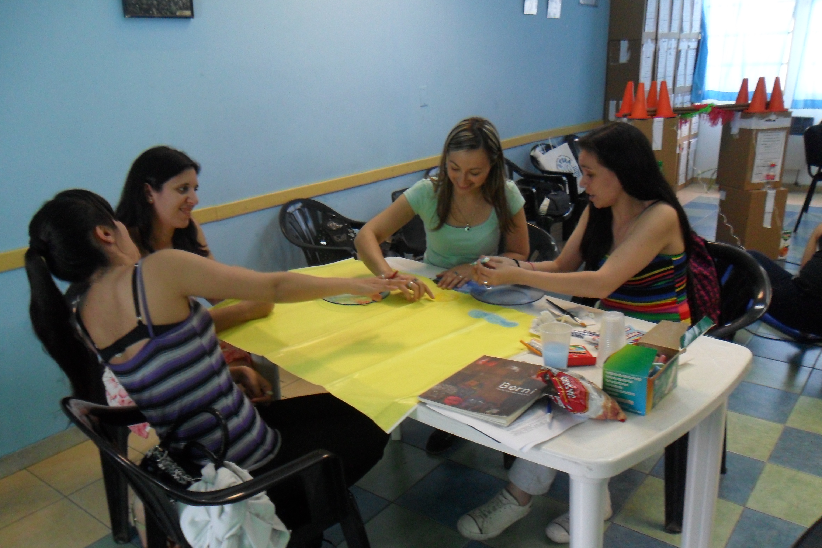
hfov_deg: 63.7
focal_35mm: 29
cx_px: 409
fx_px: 662
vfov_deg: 44.9
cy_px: 300
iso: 200
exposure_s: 1/45
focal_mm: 4.9
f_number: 3.5
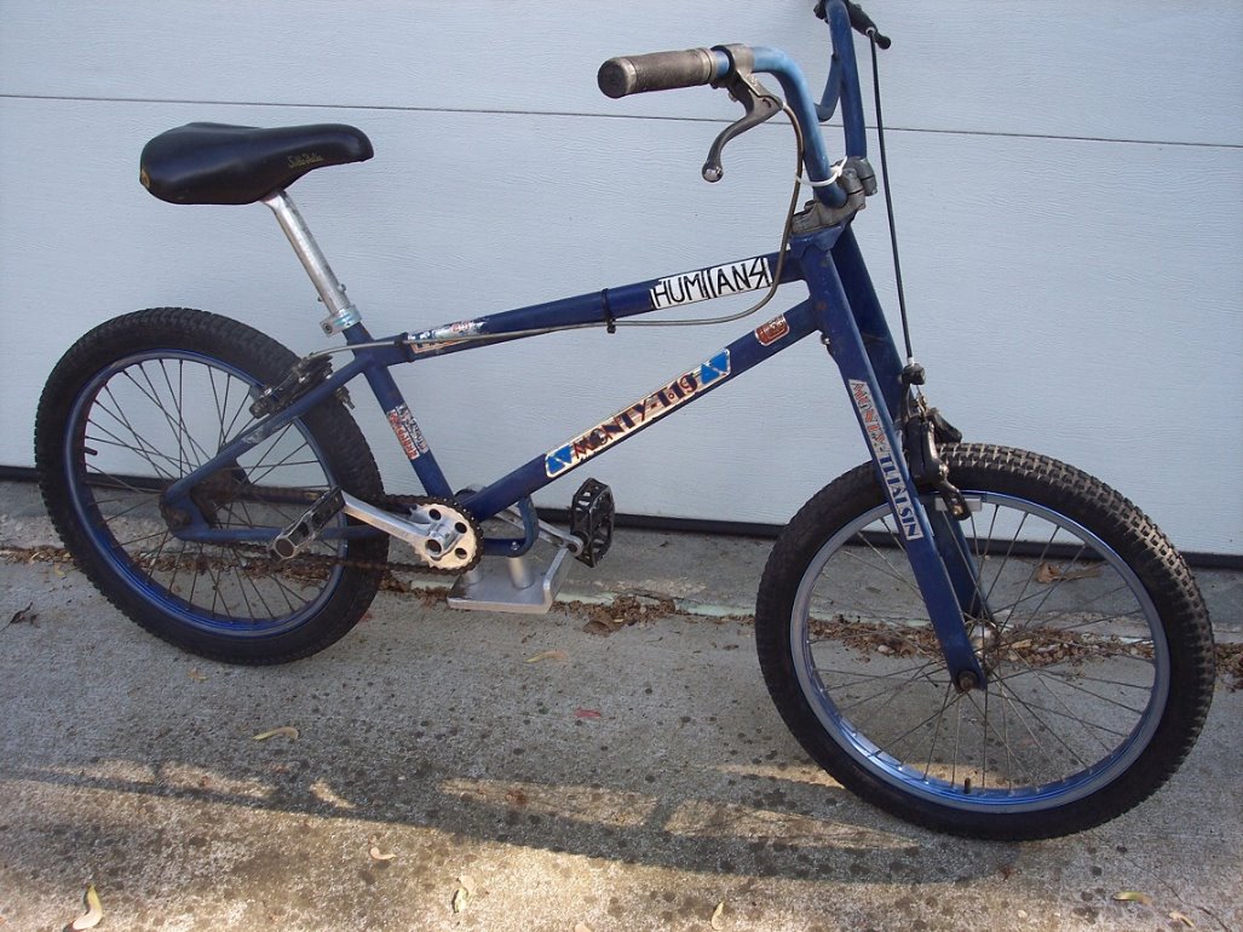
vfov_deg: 36.8
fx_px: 1400
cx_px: 622
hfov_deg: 47.9
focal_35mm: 39
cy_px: 466
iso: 100
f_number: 3.4
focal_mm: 8
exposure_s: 1/90
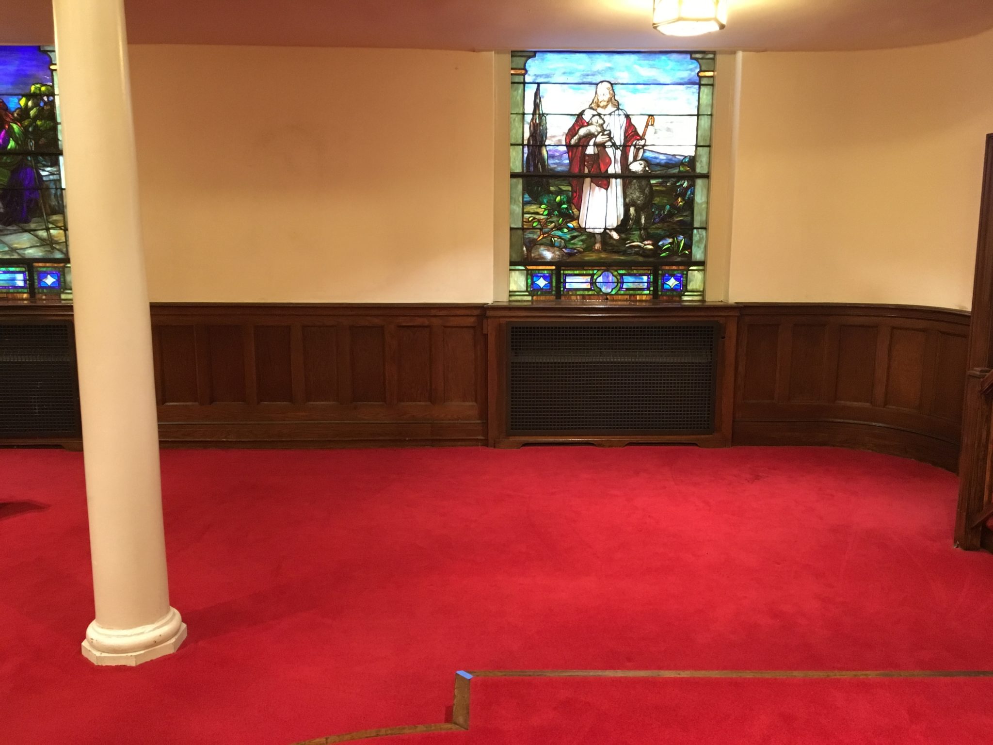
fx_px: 832
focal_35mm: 29
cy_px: 372
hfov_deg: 61.7
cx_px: 496
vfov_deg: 48.2
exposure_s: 1/20
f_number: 2.2
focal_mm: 4.15
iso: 200
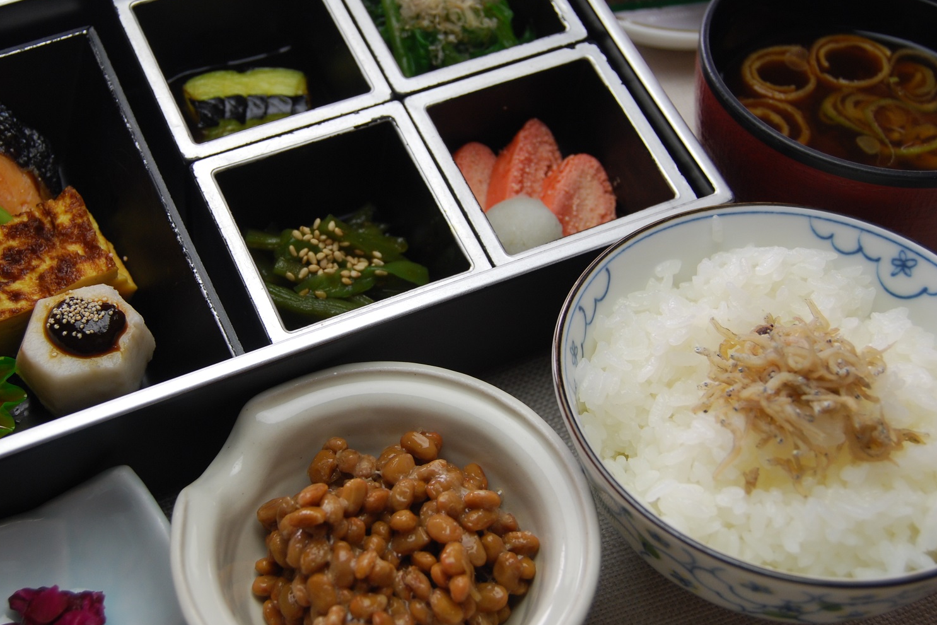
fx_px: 1614
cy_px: 265
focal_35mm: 62
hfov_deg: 32.2
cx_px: 354
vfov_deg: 21.9
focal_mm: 32
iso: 200
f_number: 4.5
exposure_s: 1/50
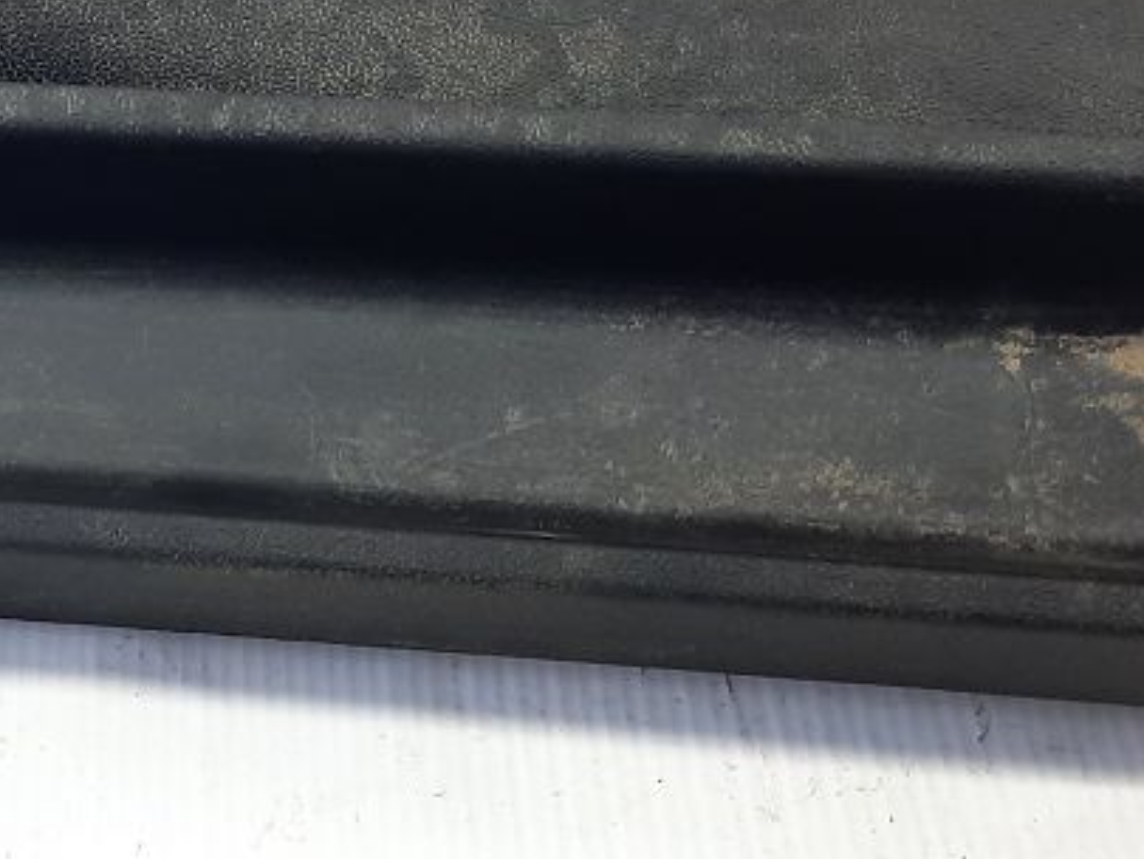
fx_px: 2446
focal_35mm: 74
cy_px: 466
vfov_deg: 19.9
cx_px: -119
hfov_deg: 24.5
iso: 80
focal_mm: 4.6
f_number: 2
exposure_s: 1/50
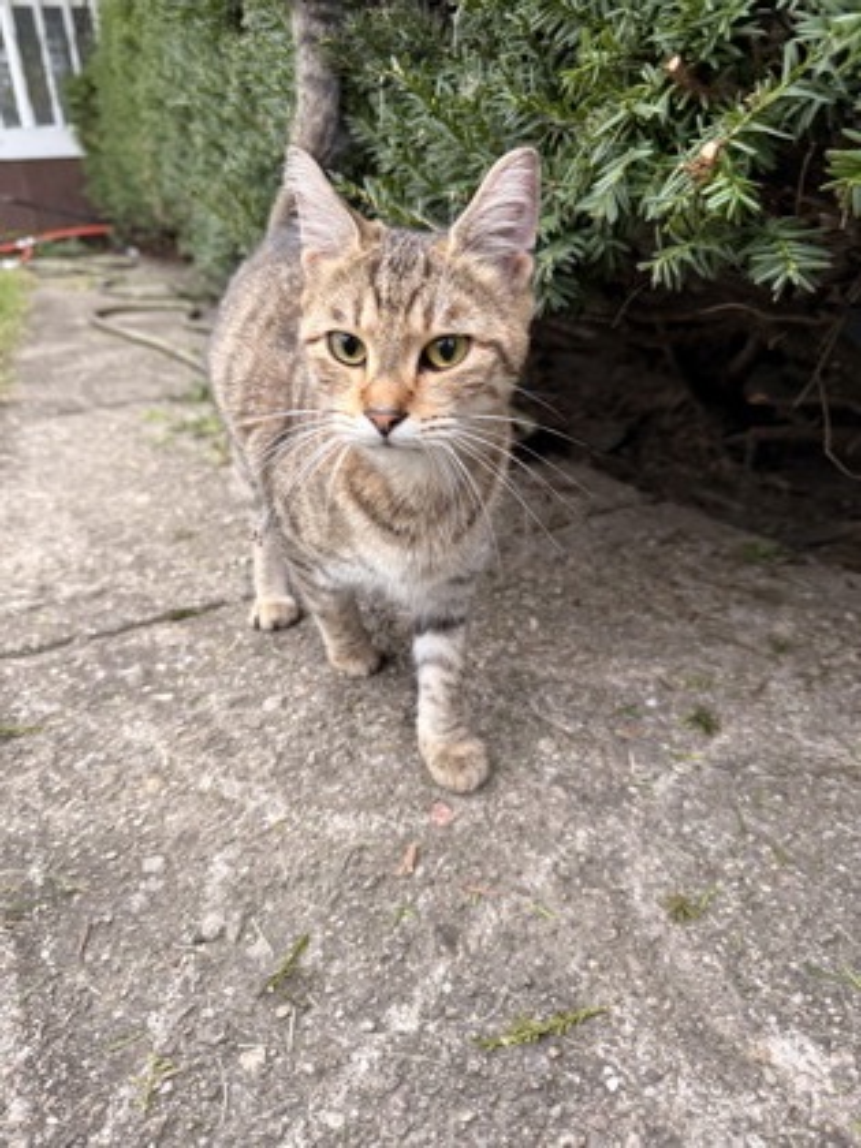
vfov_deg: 71.6
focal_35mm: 24
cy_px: 574
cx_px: 430
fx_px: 796
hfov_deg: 56.8
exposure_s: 1/120
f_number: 1.78
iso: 200
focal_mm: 6.76
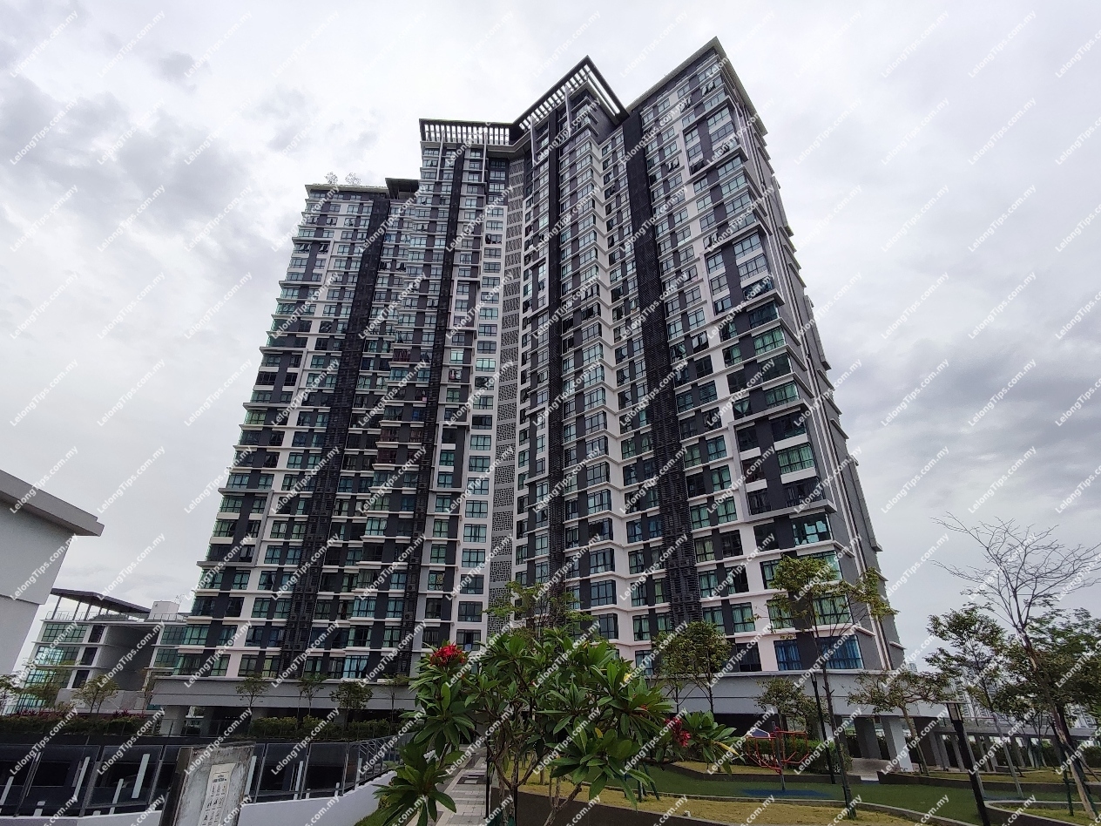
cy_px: 413
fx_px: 509
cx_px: 550
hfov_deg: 94.5
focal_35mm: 16
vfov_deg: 78.1
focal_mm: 1.65
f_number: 2.2
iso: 50
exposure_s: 1/1340
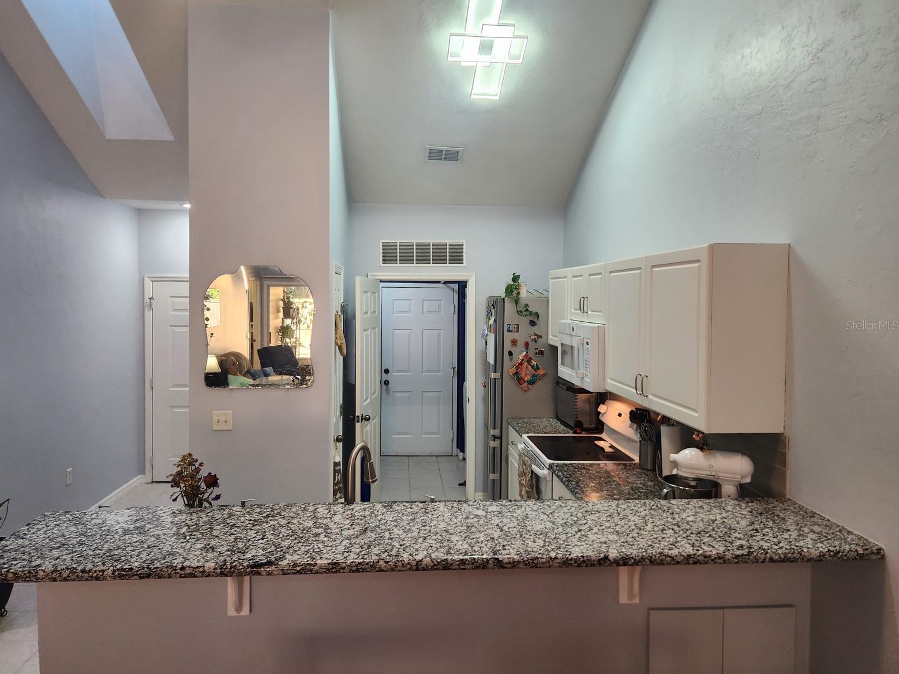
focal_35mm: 24
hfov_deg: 71.6
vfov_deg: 56.8
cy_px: 325
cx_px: 432
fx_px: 623
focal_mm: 5.4
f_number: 1.8
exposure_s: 1/120
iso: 200
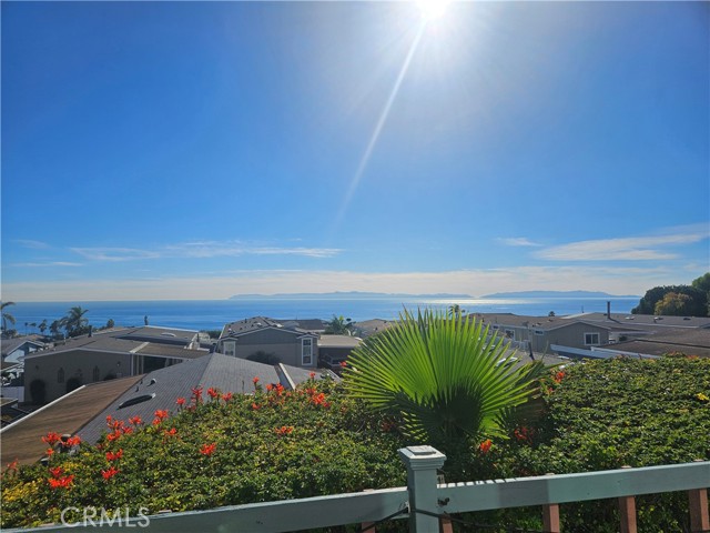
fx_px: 472
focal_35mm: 23
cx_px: 355
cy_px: 266
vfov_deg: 58.9
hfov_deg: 73.9
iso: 25
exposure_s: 1/6635
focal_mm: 5.4
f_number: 1.8
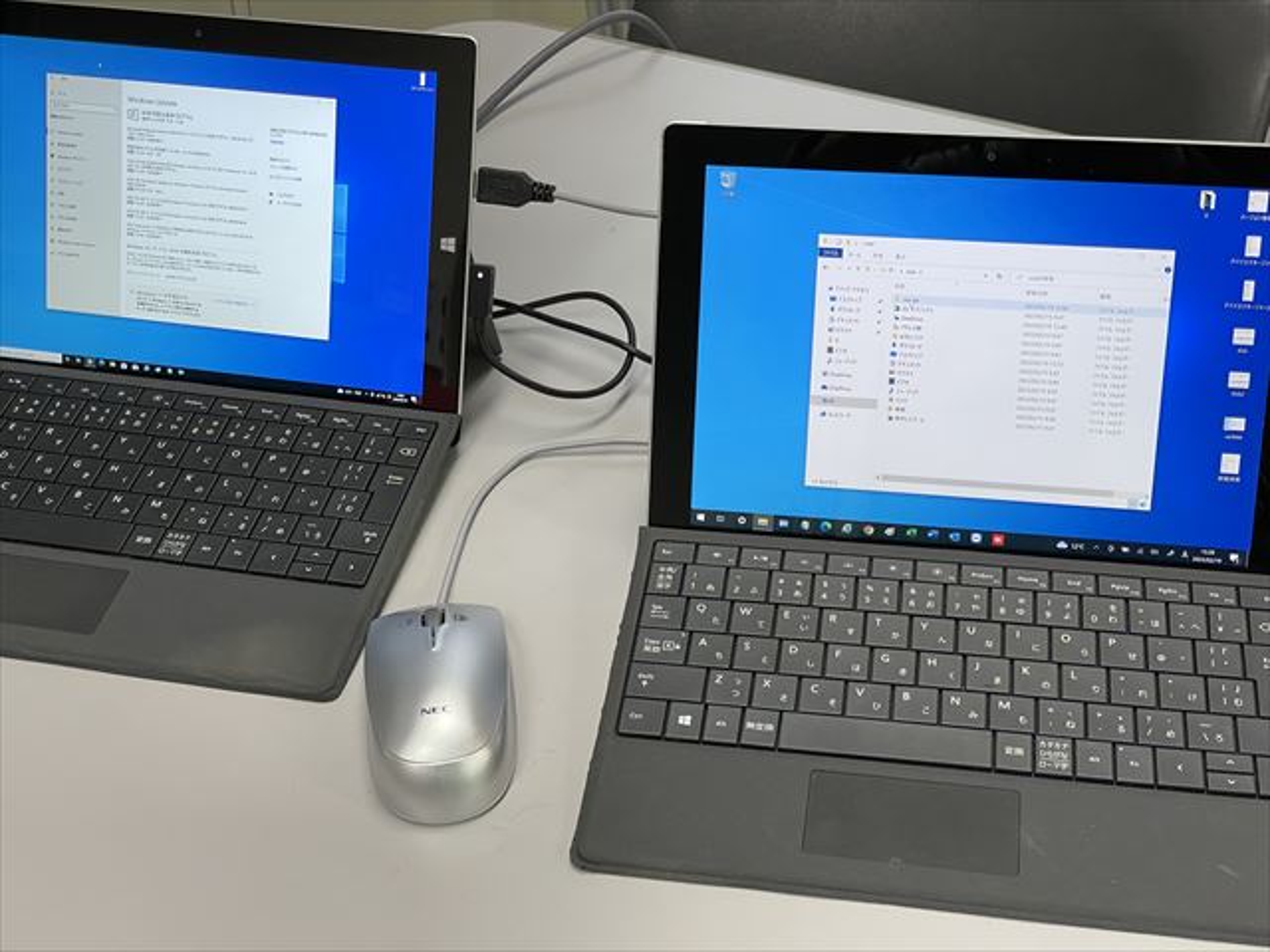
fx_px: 1908
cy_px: 476
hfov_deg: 36.8
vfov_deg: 28.0
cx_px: 635
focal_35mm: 52
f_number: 2
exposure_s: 1/120
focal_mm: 6
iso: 200
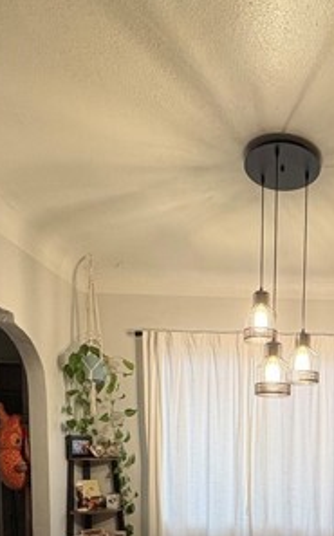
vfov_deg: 51.4
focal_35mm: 32
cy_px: 500
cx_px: 292
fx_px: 467
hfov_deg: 37.1
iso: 200
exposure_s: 1/60
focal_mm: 2.22
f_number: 2.2
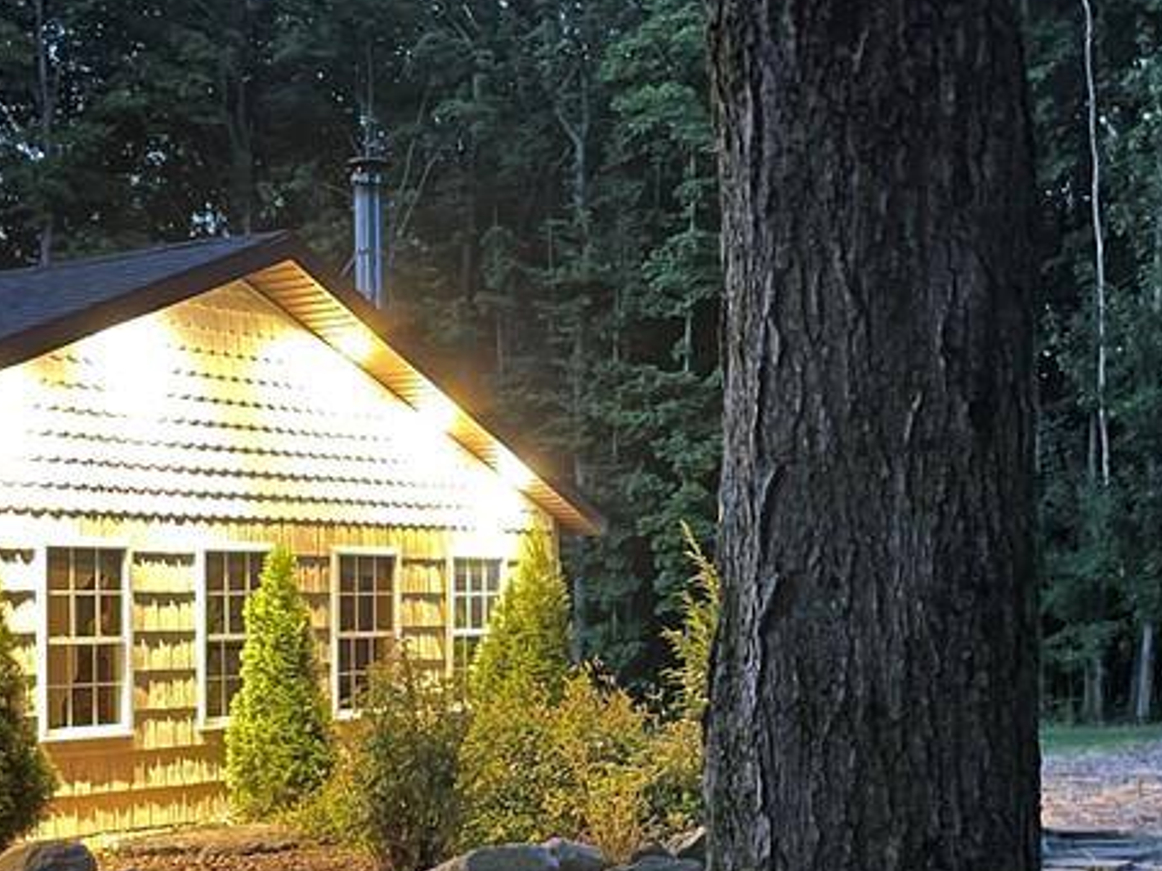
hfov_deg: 32.7
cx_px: 518
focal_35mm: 59
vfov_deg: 24.3
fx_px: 1980
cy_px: 742
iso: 500
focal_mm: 4.2
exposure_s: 1/7
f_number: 1.6
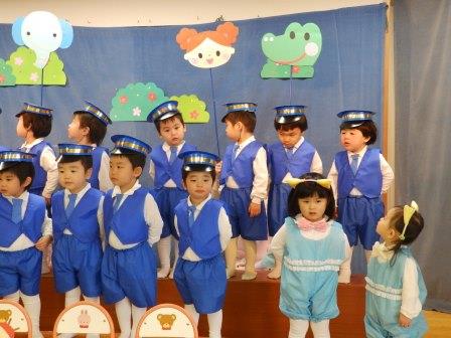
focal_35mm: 46
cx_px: 226
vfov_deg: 31.5
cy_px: 169
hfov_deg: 41.2
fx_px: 599
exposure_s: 1/40
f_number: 4.2
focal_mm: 8.2
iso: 500
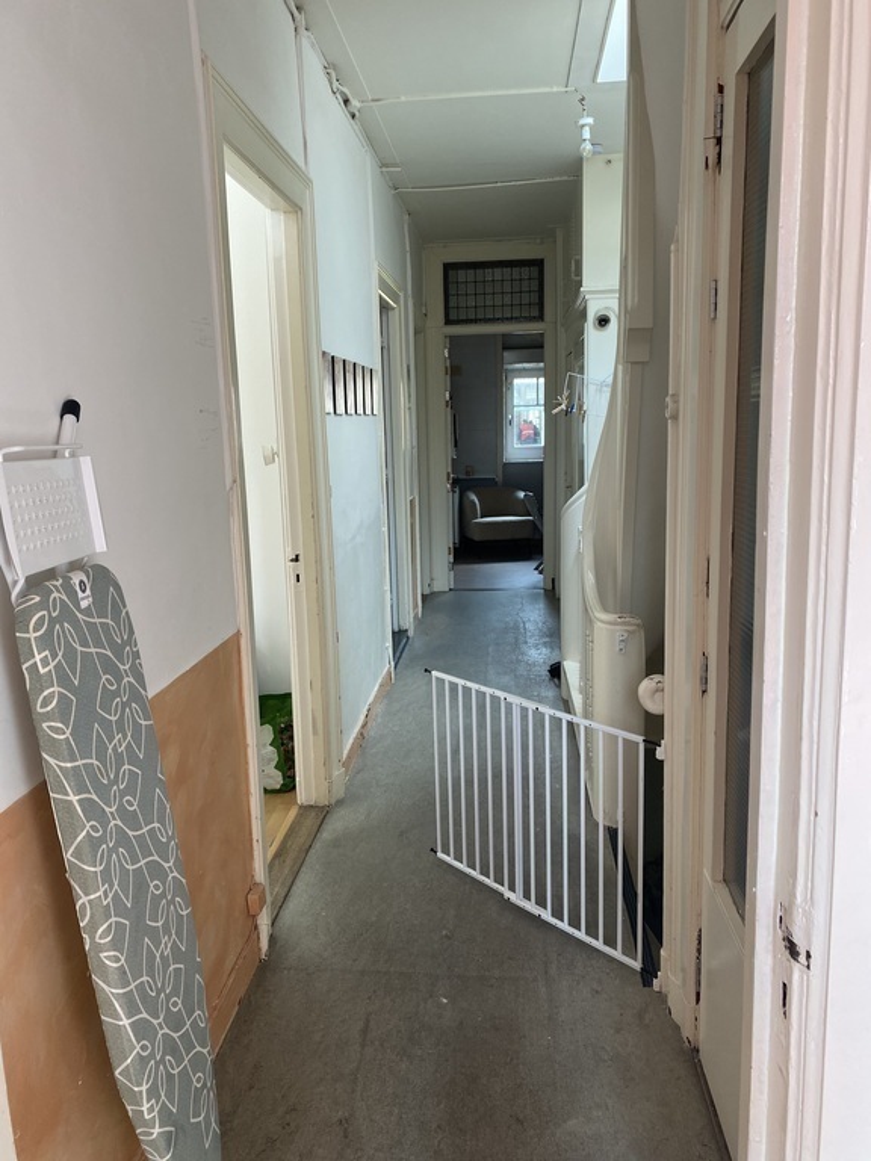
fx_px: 872
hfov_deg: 53.1
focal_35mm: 26
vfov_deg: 67.3
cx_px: 436
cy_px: 580
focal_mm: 4.25
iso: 125
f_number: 1.8
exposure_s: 1/121
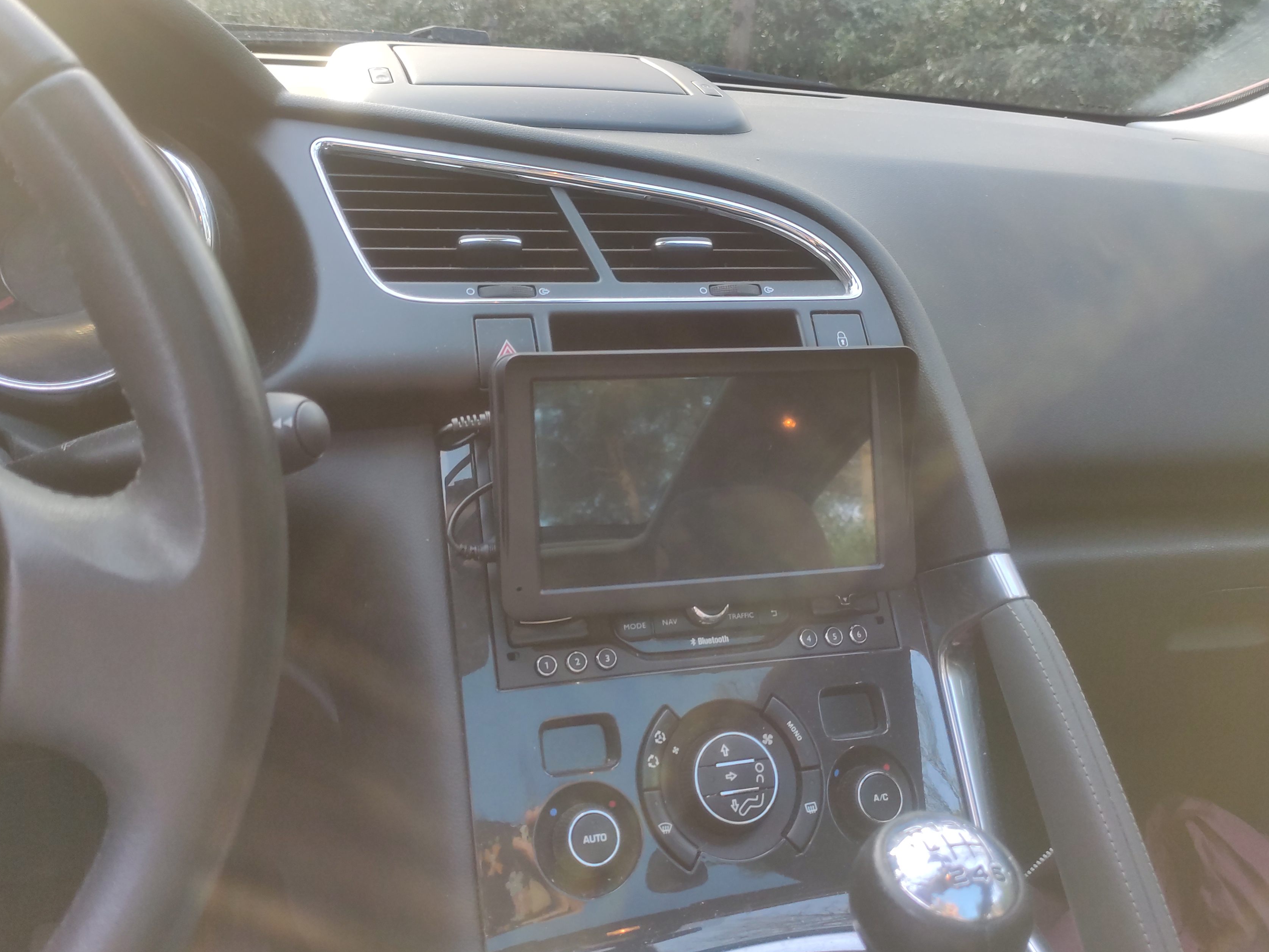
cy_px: 432
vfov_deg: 45.4
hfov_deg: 58.3
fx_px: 1136
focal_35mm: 31
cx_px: 624
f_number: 1.75
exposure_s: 1/50
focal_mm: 4.77
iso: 117
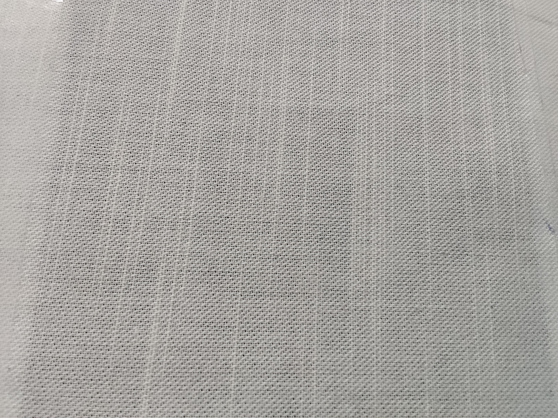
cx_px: 279
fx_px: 419
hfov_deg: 67.3
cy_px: 209
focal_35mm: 26
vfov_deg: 53.1
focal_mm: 2.78
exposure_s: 1/100
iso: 250
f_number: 2
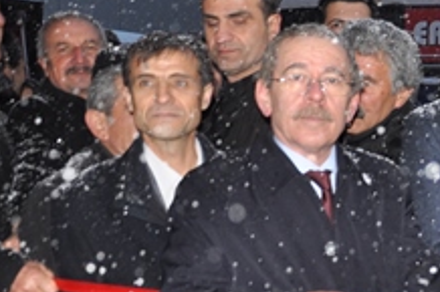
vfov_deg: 14.7
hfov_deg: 20.1
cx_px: 577
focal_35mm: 92
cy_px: 196
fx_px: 1129
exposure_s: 1/60
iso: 640
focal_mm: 21
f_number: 3.8
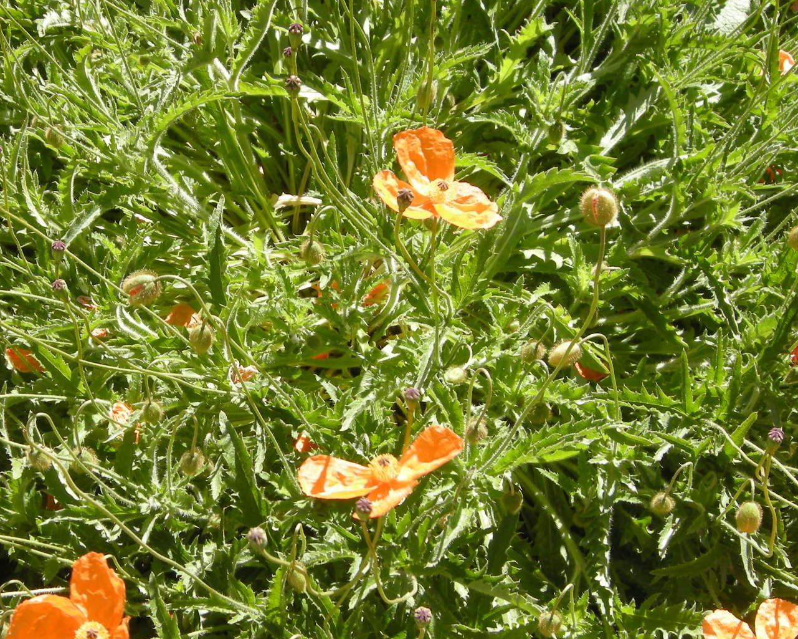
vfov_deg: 23.8
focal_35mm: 64
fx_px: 1512
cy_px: 413
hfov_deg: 29.4
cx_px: 295
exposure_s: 1/130
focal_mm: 7.5
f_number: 4.8
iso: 64
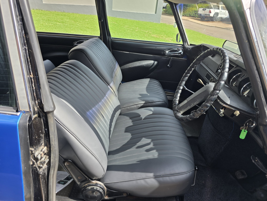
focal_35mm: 23
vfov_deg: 58.9
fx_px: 177
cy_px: 100
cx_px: 134
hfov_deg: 73.9
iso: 12
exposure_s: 1/267
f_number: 1.7
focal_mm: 6.3
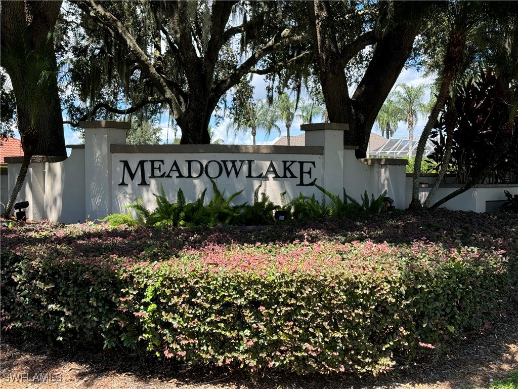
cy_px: 194
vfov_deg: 30.3
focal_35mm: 48
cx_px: 259
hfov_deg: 39.7
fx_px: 718
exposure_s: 1/876
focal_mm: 6.76
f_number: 1.78
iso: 64
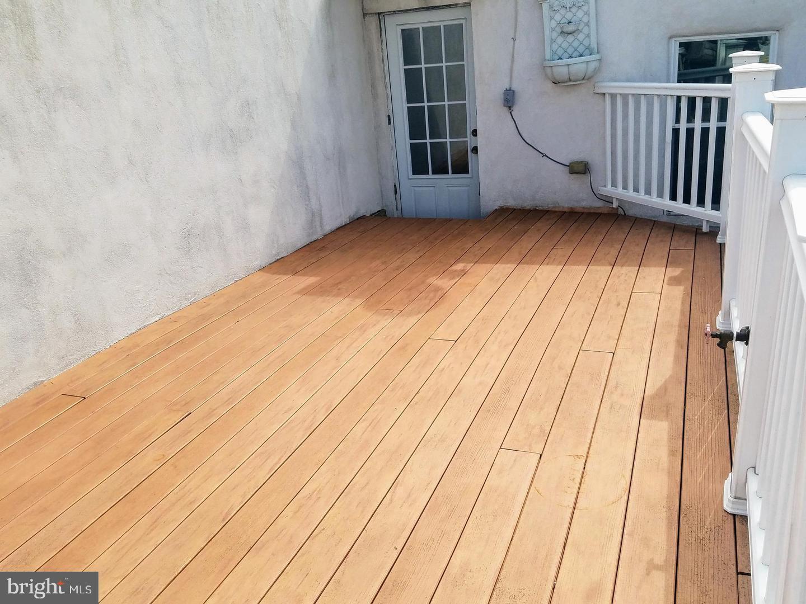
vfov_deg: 53.1
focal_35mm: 26
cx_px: 403
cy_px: 302
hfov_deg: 67.3
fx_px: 605
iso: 50
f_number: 1.7
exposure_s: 1/1748
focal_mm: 4.2
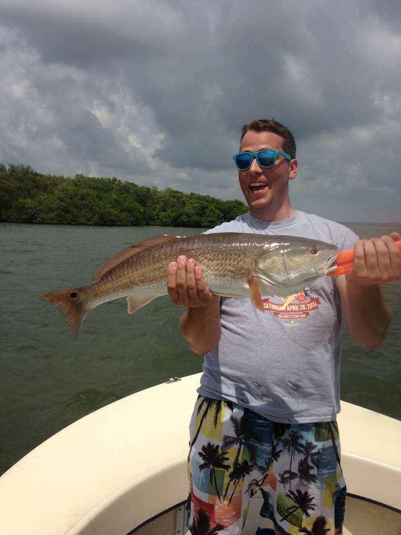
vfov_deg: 55.4
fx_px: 510
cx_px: 200
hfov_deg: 42.9
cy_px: 268
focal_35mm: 33
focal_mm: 4.12
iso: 50
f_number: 2.4
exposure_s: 1/4525
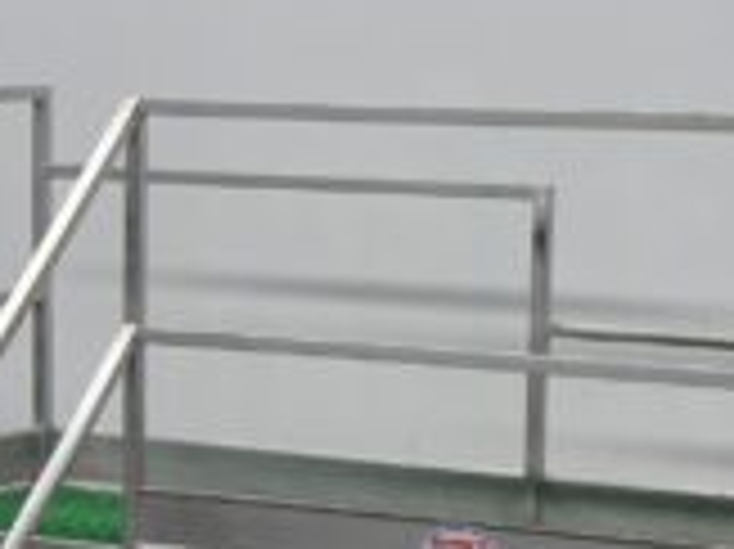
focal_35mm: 135
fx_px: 2860
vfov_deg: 10.7
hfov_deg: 14.6
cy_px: 718
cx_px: 302
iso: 160
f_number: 4.5
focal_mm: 7.29
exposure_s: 1/50
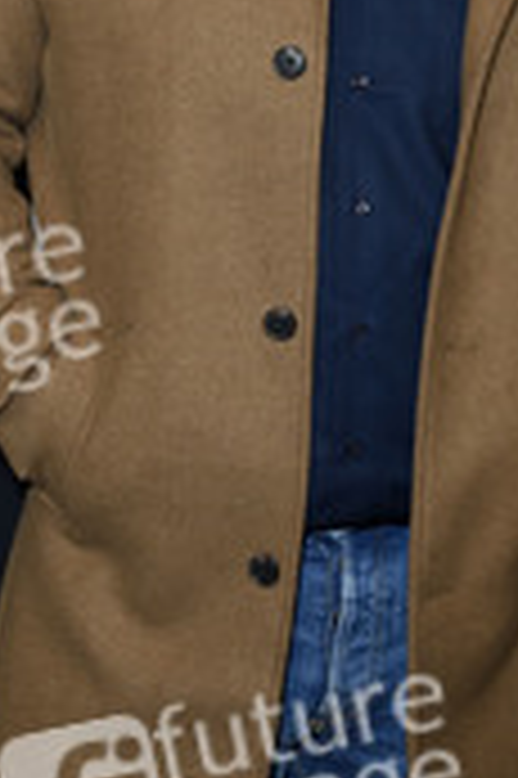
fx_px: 2400
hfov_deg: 12.3
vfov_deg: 18.2
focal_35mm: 111
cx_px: 360
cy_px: 108
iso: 500
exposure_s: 1/250
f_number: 5.6
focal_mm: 48
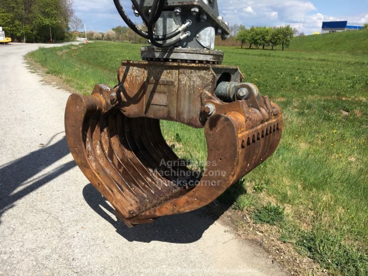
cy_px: 138
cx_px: 184
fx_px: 308
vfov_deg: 48.2
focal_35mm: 29
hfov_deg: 61.7
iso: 25
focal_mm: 4.15
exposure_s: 1/1972
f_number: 2.2
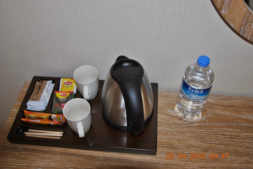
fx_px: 253
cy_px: 84
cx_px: 126
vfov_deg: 37.0
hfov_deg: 53.1
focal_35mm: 36
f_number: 4.5
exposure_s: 1/60
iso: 200
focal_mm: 24
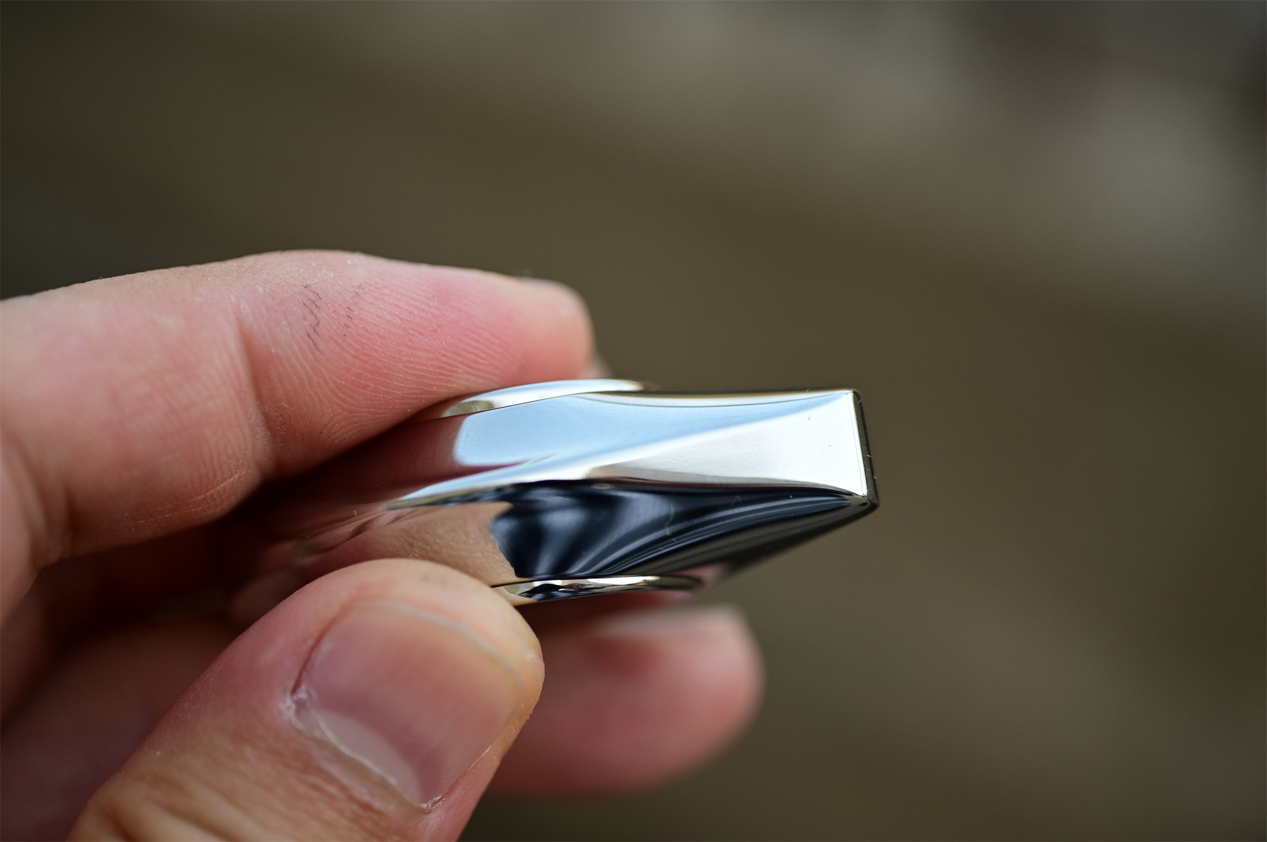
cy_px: 421
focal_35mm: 50
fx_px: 1758
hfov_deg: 39.6
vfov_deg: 26.9
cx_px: 634
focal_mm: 50
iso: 500
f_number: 4.2
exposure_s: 1/320
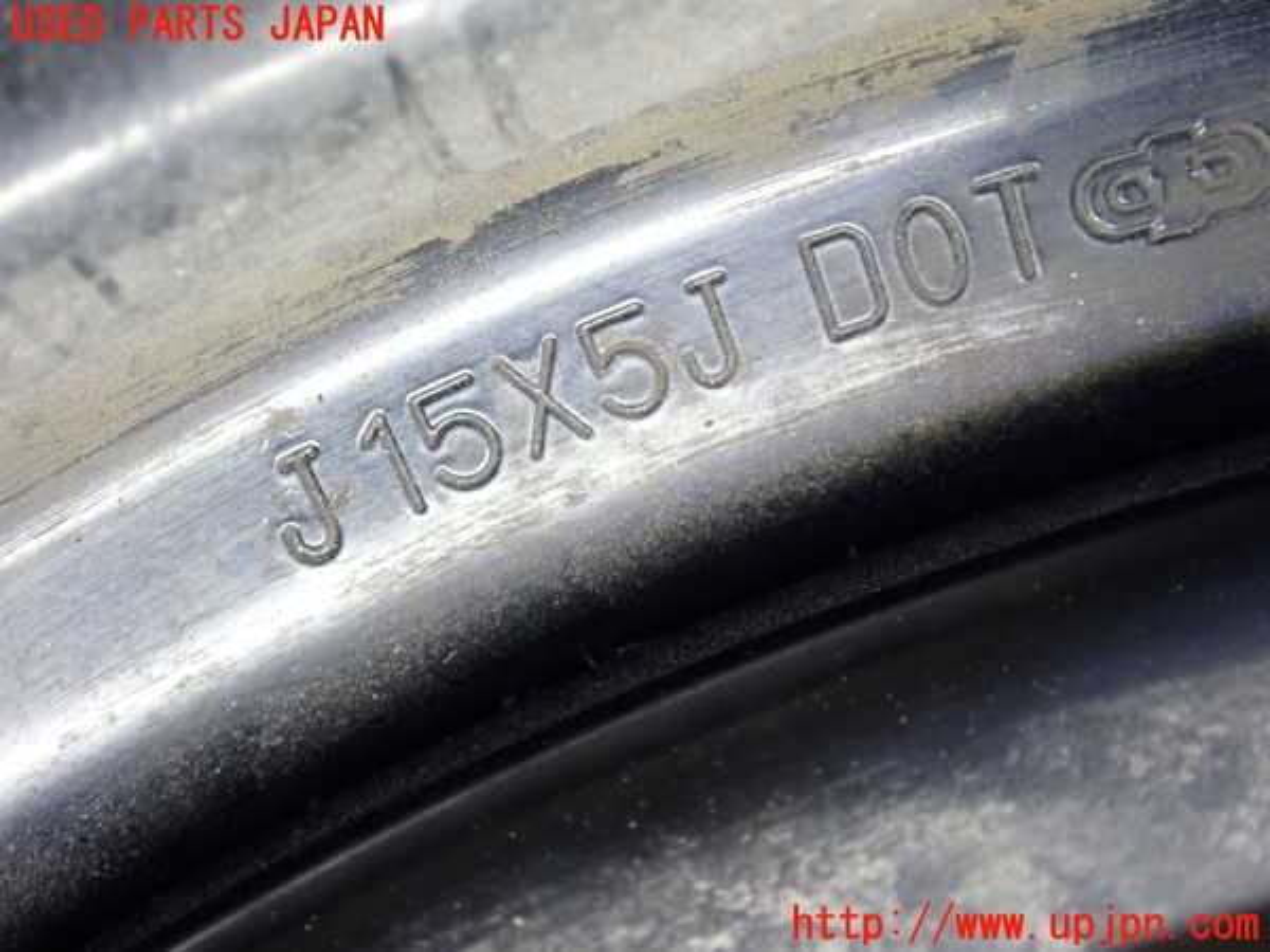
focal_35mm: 100
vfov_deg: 14.8
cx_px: 635
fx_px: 3669
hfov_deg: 19.6
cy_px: 476
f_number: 4.9
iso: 250
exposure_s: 1/100
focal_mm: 18
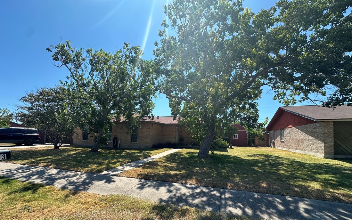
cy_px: 131
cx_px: 176
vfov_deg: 74.0
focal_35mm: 15
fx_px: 144
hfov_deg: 101.5
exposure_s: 1/947
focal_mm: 2.22
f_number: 2.2
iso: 50
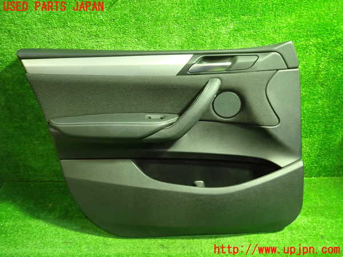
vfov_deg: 54.9
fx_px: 248
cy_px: 128
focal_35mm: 25
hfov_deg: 69.4
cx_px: 172
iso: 640
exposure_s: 1/30
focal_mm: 4.5
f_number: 2
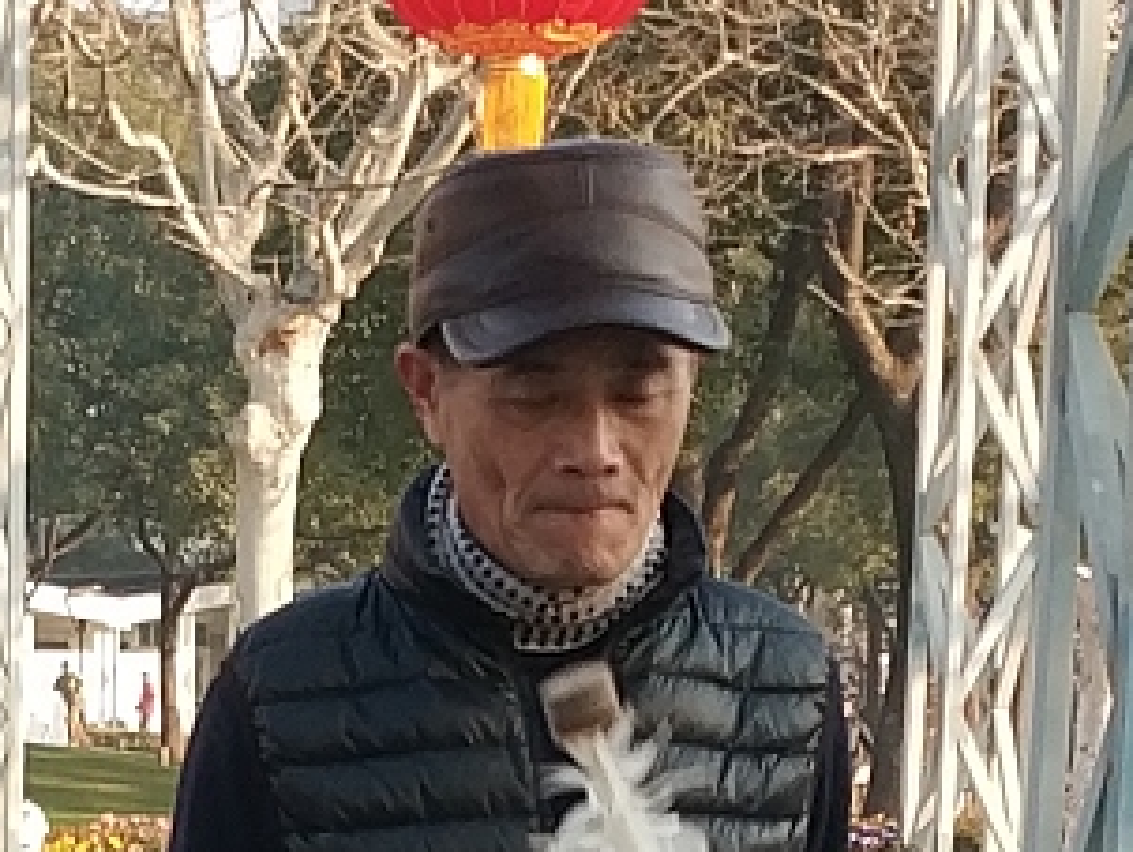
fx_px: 5896
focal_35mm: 180
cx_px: -19
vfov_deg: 7.8
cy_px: 1845
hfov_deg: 10.9
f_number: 2
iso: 100
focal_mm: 4.5
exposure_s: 1/319
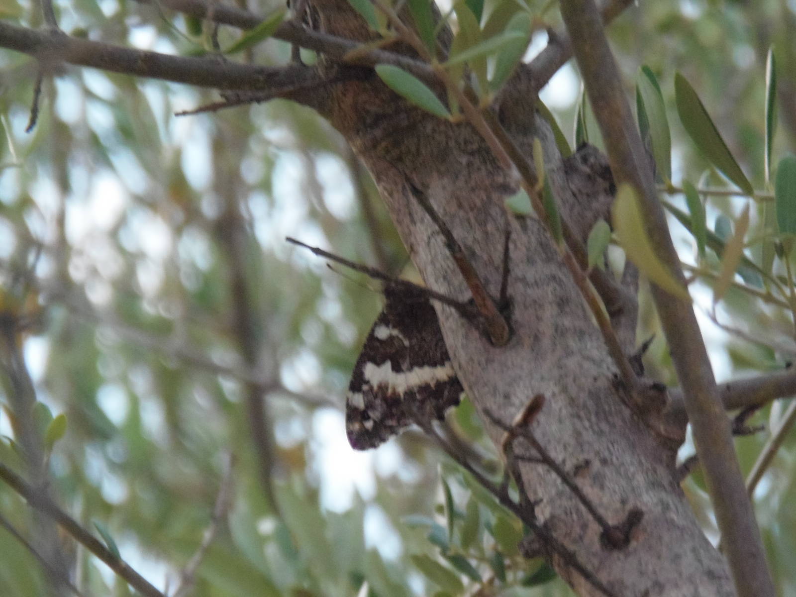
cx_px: 398
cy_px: 298
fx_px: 7496
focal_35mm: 326
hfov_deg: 6.1
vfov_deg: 4.6
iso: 500
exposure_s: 1/15
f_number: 5
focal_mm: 60.4
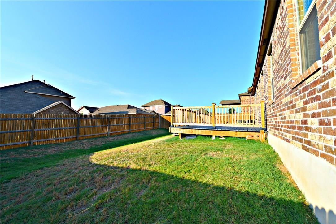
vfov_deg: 81.2
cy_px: 112
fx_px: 131
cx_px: 168
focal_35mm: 14
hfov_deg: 104.2
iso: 200
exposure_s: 1/320
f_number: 9
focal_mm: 14
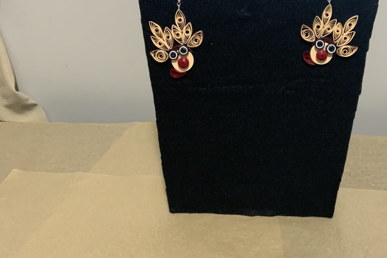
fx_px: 484
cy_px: 94
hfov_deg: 43.3
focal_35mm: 45
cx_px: 239
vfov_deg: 29.7
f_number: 1.8
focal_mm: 3
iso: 200
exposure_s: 1/59
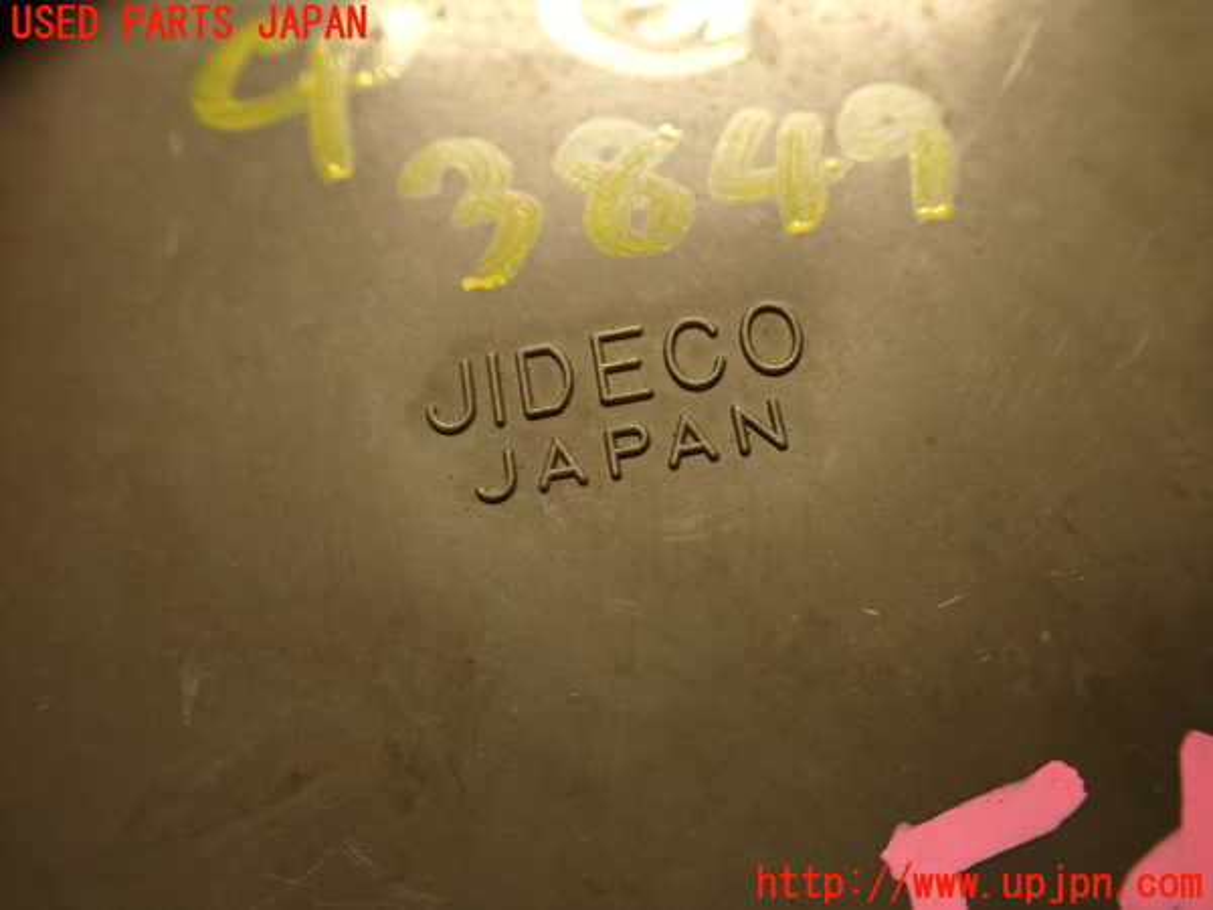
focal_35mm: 32
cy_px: 455
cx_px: 606
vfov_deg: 44.2
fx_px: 1121
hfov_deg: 56.8
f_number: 2.4
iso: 320
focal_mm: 5.79
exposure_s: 1/30
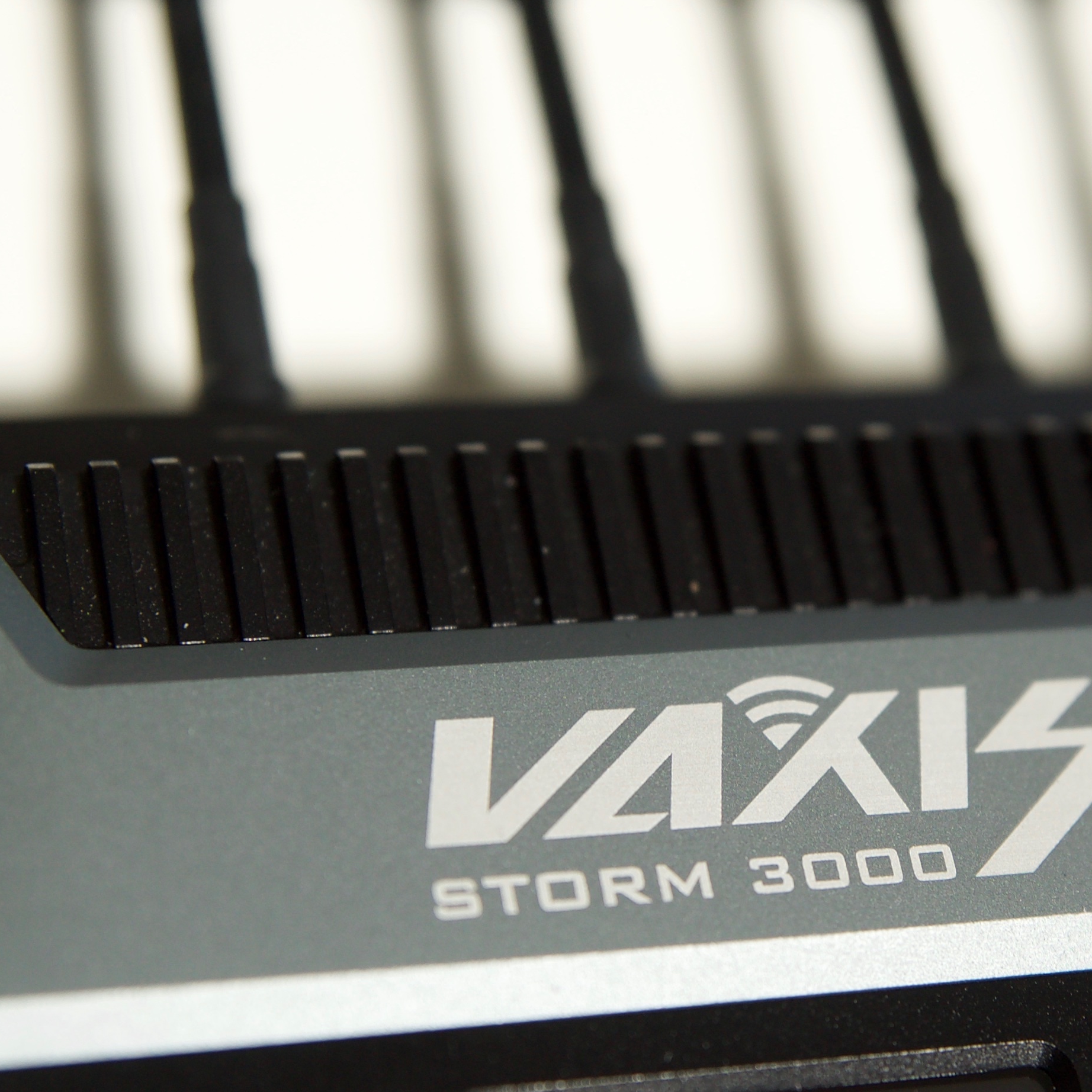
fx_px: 4783
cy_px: 546
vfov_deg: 13.0
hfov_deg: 13.0
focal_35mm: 134
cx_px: 762
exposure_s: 1/40
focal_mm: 70
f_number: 4
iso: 640
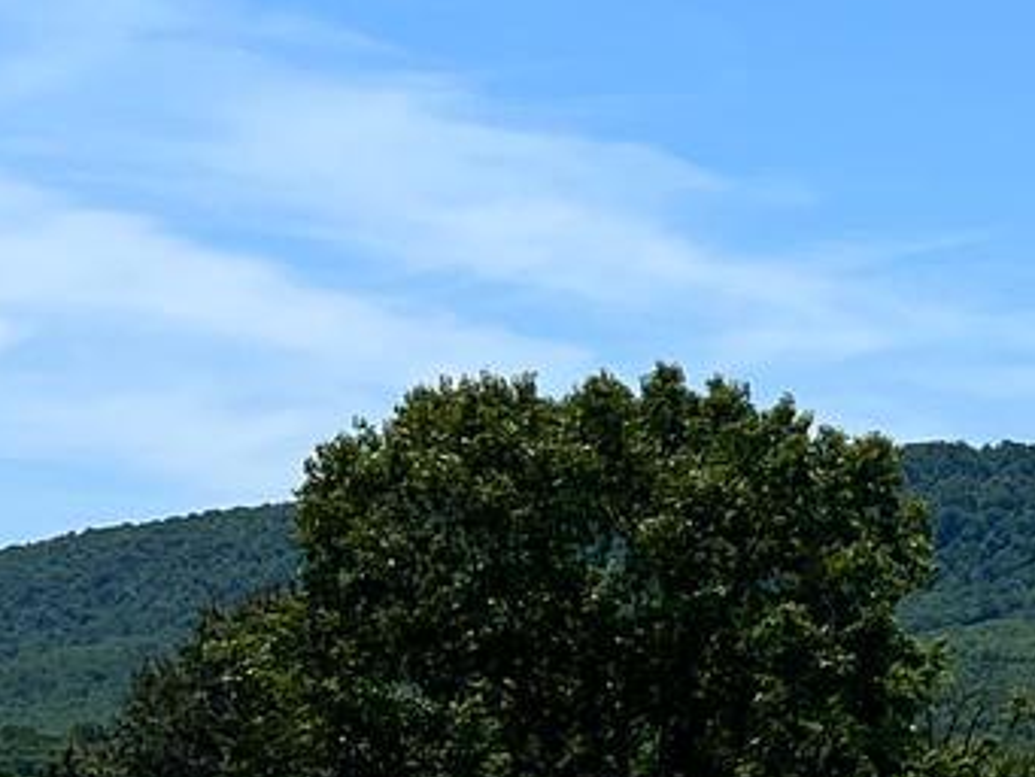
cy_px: 385
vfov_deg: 9.5
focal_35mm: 156
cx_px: 1475
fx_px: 4666
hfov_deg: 12.2
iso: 50
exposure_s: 1/8696
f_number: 1.5
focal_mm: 5.7
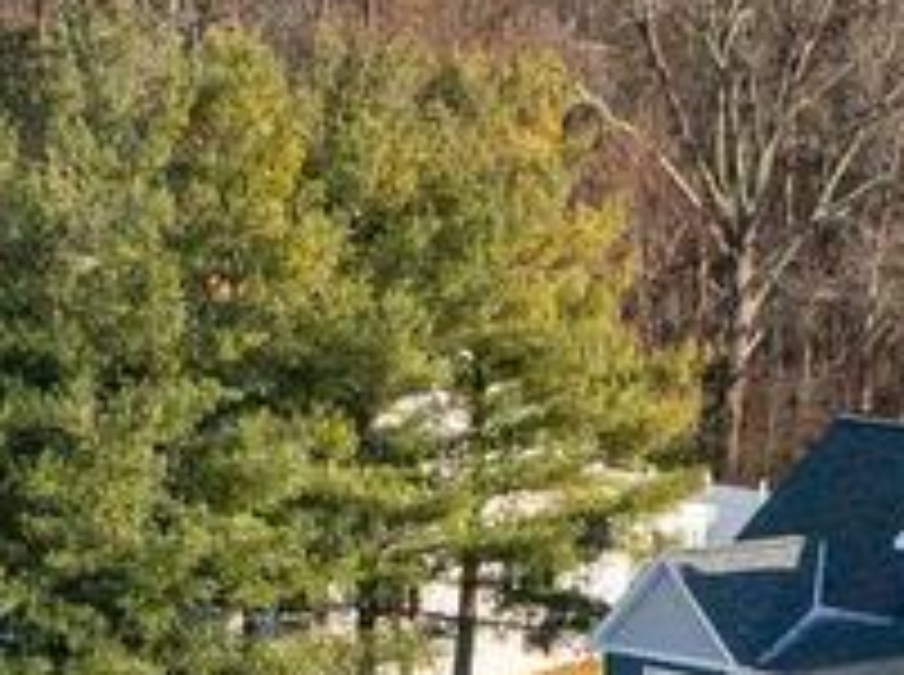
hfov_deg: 11.5
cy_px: 2092
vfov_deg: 7.5
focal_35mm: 172
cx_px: 562
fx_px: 4484
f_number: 2.8
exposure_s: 1/2000
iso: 250
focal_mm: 12.29
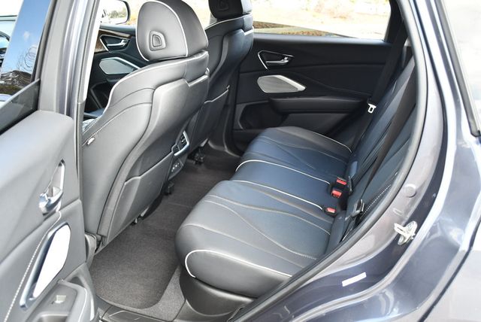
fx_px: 481
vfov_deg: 36.9
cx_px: 240
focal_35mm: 36
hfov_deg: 53.1
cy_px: 161
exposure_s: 1/250
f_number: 3.5
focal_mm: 18
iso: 640
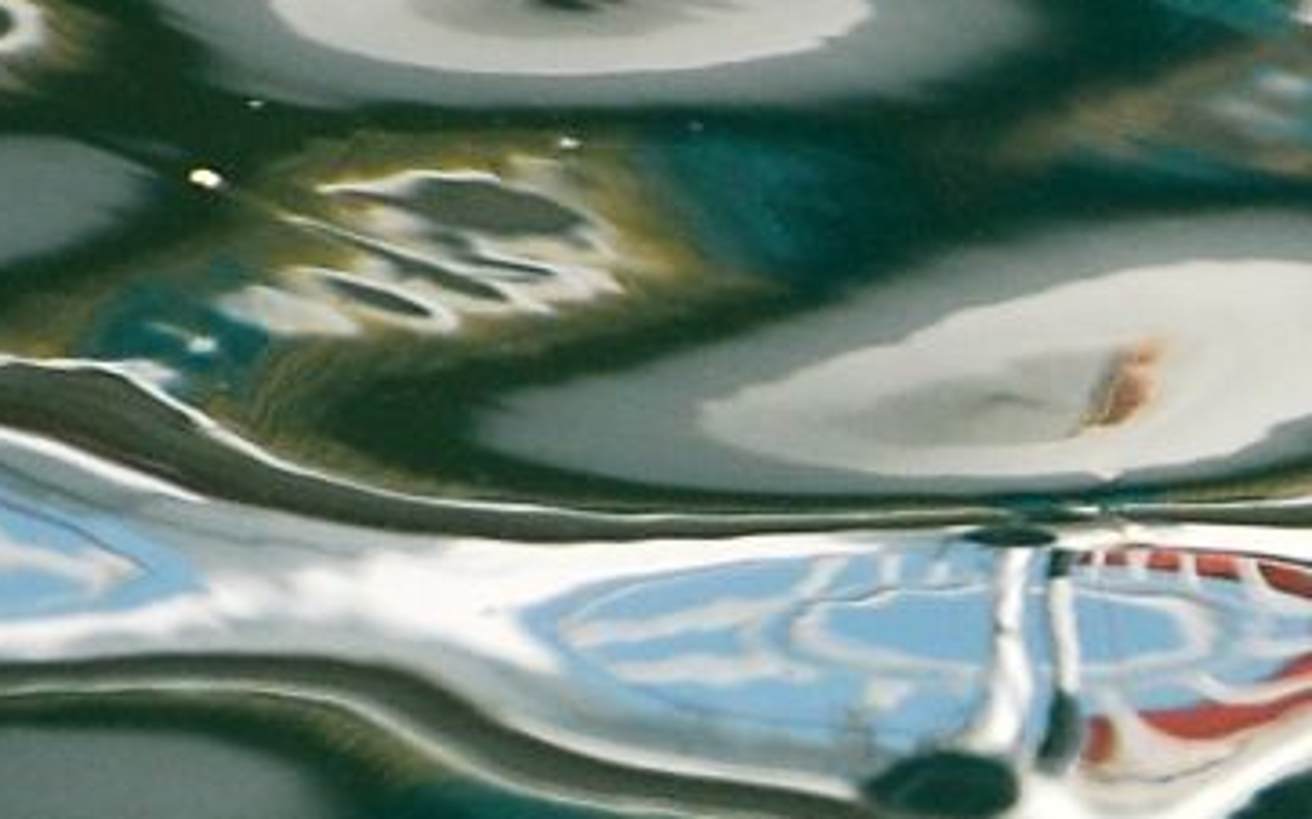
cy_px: 718
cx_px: 1486
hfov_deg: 0.8
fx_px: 92794
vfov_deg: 0.5
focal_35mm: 2596
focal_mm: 300
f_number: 5.6
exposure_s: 1/250
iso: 200
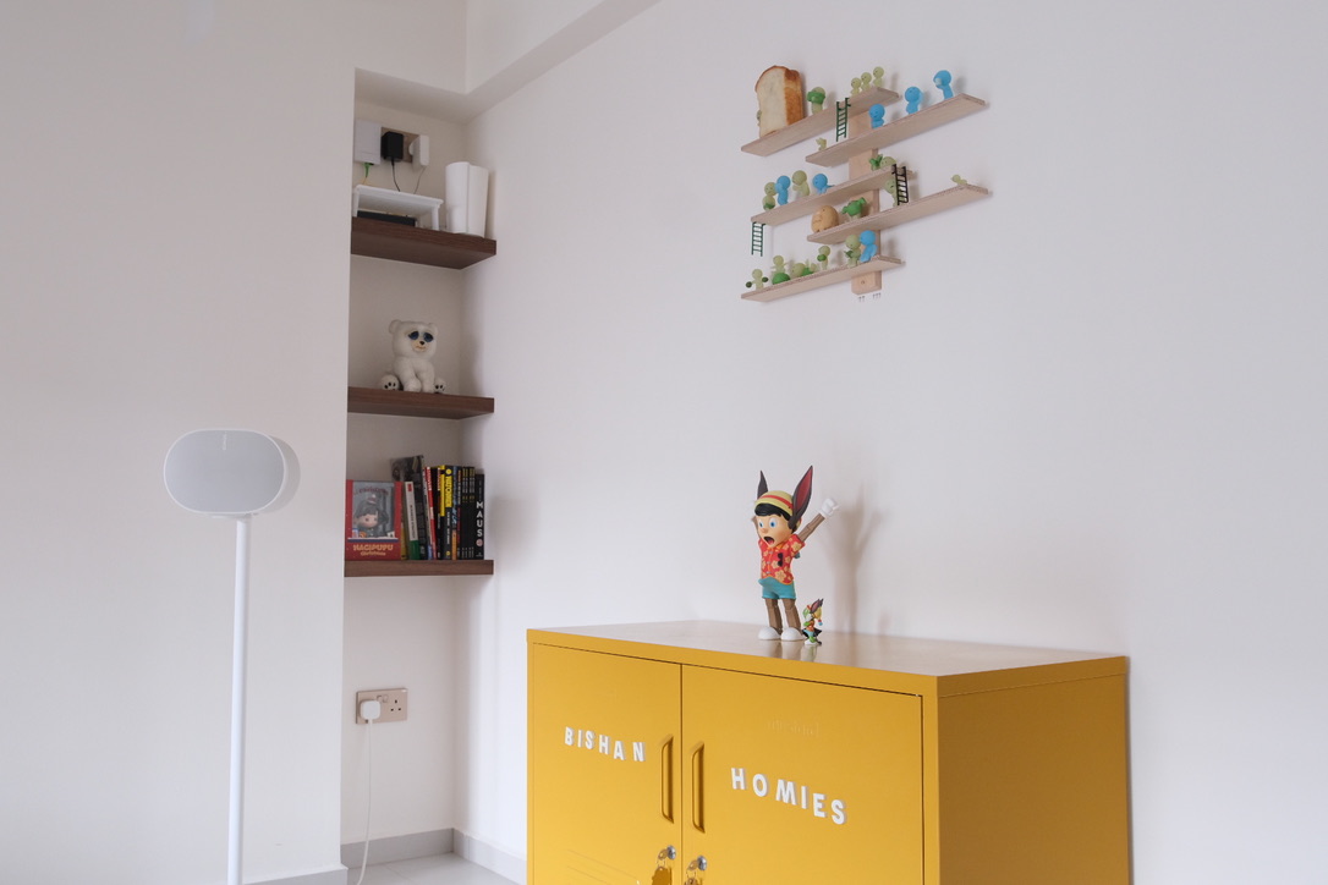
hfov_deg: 61.9
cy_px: 442
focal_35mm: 30
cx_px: 664
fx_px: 1107
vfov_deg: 43.6
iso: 1250
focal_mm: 20
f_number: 5
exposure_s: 1/15
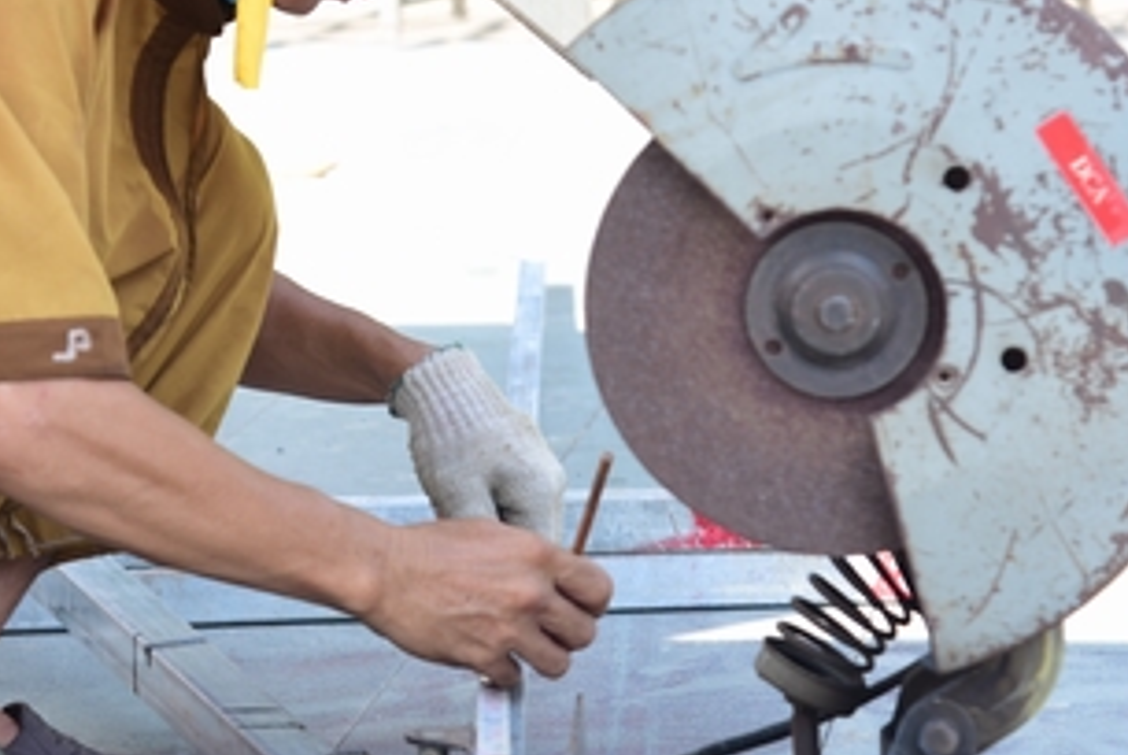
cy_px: 167
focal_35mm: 183
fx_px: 5739
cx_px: 248
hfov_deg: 11.2
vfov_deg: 7.5
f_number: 5.6
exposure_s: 1/80
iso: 125
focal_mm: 86
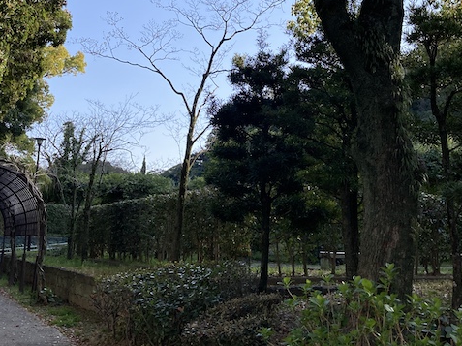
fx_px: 627
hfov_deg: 40.4
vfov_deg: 30.5
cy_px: 100
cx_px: 252
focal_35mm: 47
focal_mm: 3.99
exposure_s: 1/960
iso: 20
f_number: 1.8
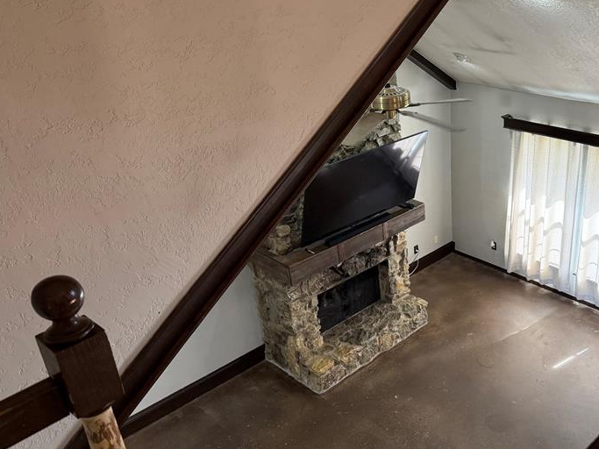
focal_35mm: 36
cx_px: 439
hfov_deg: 49.6
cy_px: 218
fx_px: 623
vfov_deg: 39.6
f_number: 1.78
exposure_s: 1/60
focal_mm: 6.76
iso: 250
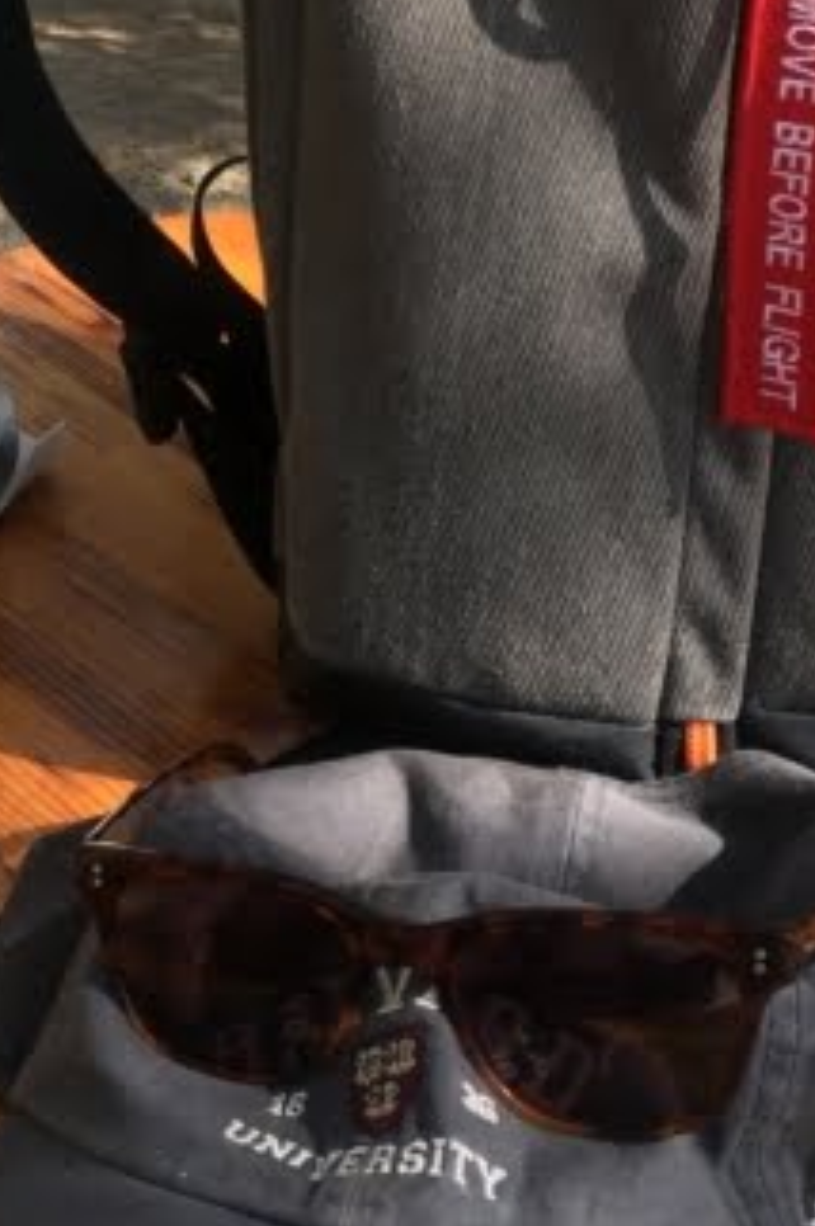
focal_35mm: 75
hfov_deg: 17.9
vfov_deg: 26.6
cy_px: 293
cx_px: 80
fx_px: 2552
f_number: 2.2
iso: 25
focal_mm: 4.2
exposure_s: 1/187
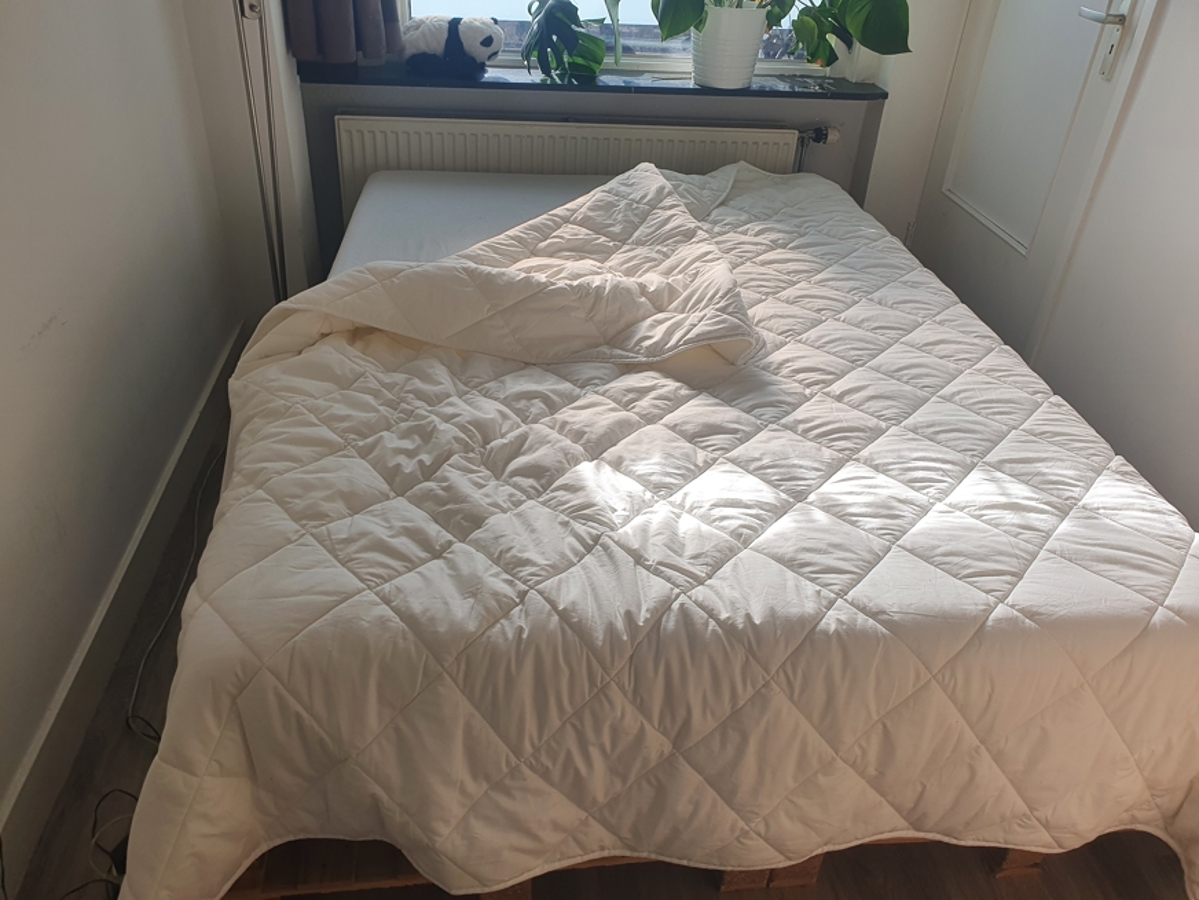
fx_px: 901
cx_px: 600
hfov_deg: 67.3
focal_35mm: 26
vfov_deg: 53.1
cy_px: 450
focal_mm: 4.32
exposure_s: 1/1412
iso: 50
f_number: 2.4
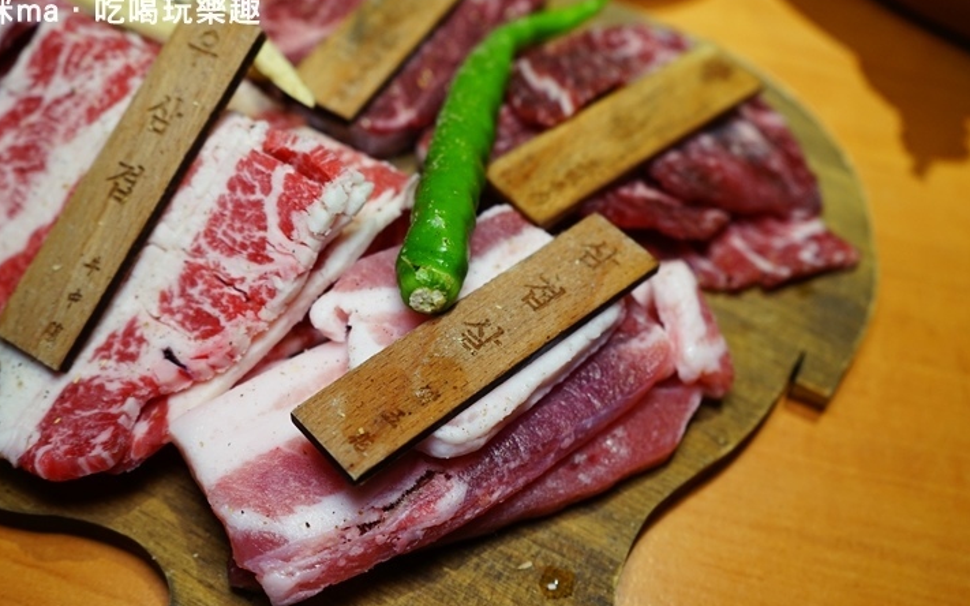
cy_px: 321
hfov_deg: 50.4
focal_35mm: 39
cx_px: 454
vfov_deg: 32.7
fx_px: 1031
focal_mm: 34
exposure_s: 1/60
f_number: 4
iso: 500
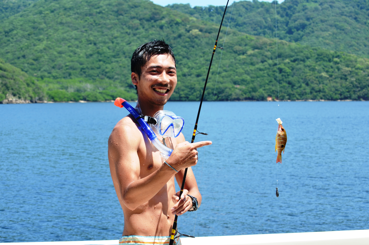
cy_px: 122
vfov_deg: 16.5
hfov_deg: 24.7
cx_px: 184
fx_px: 844
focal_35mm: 82
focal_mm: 55
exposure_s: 1/250
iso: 200
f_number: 8
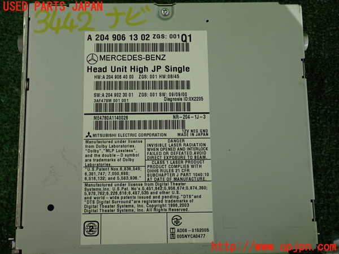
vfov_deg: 30.9
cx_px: 170
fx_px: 460
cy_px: 127
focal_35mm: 47
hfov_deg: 40.4
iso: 200
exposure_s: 1/125
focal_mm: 8.4
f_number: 3.1
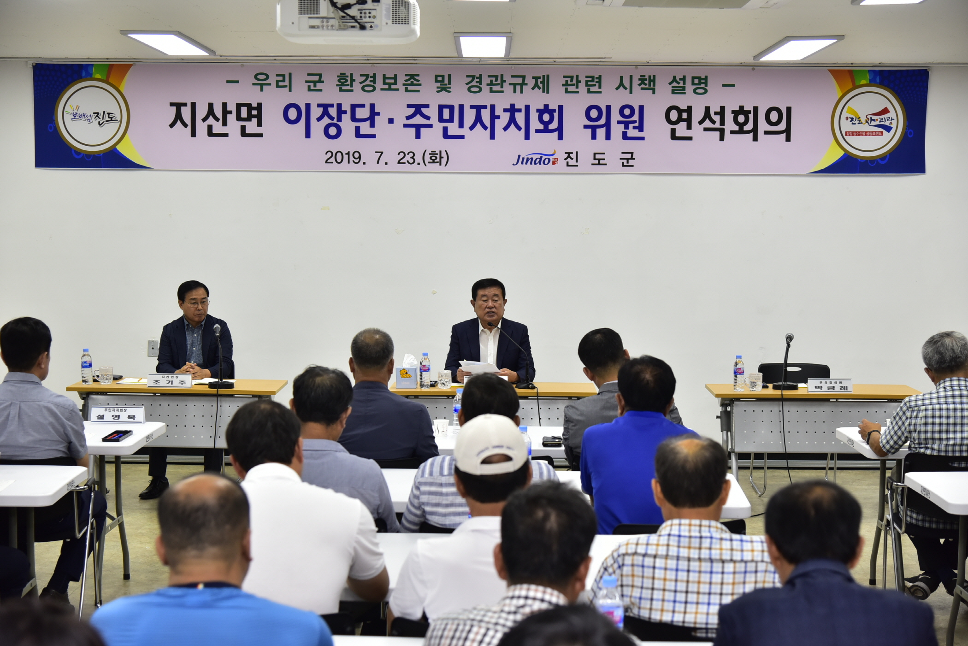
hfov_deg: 32.4
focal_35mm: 62
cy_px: 323
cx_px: 484
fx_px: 1667
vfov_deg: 21.9
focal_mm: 62
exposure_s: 1/125
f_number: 4.5
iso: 800
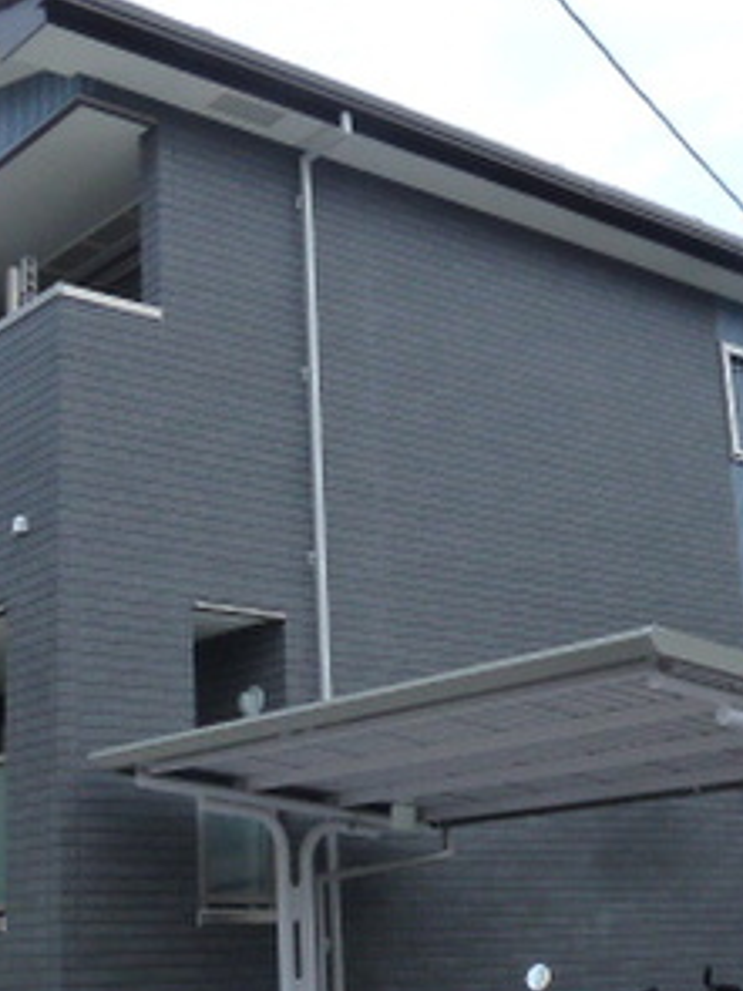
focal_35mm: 57
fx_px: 1632
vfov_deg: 33.8
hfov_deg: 25.6
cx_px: 329
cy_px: 549
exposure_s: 1/400
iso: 160
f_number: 4
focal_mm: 4.3
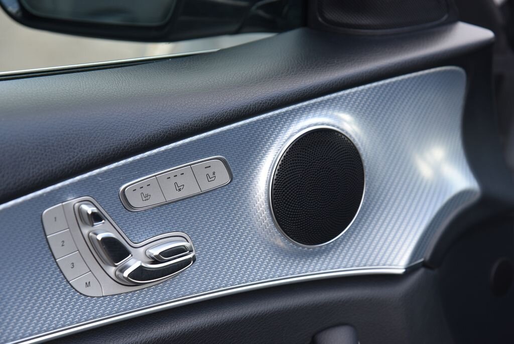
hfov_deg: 17.1
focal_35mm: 120
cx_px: 257
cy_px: 172
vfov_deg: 11.4
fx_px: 1714
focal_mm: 120
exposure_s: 1/125
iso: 500
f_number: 5.6
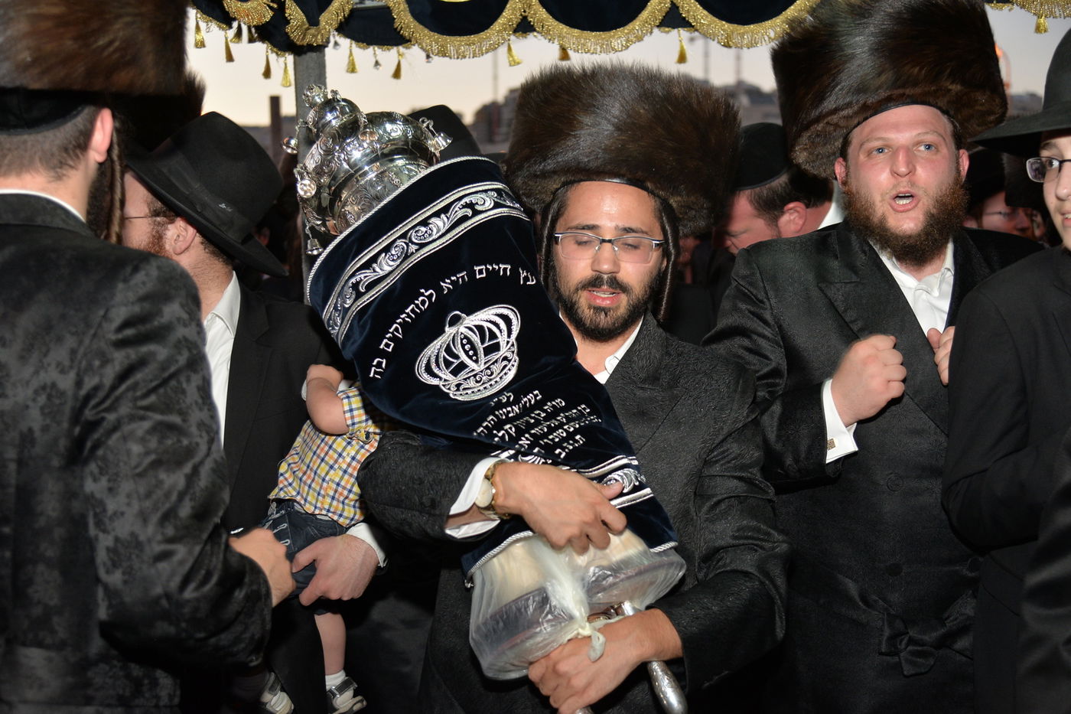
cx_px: 536
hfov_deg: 44.5
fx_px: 1309
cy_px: 357
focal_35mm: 44
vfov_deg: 30.5
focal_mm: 44
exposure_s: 1/100
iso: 1000
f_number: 4
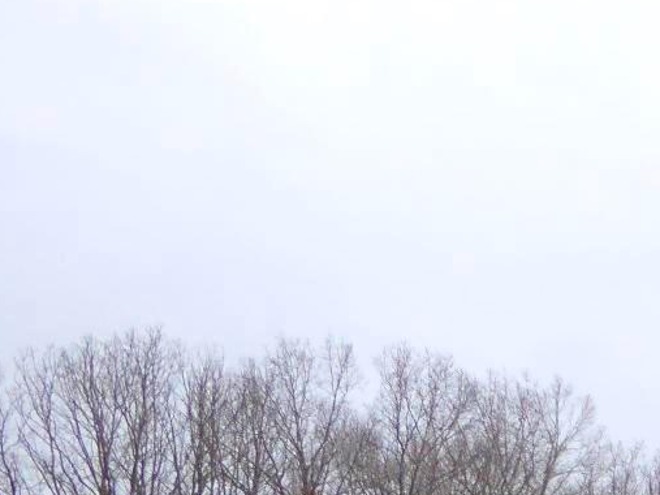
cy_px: 795
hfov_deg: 16.7
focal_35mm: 97
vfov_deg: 14.0
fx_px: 1849
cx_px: 1203
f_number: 3.5
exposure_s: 1/60
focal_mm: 4.3
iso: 100
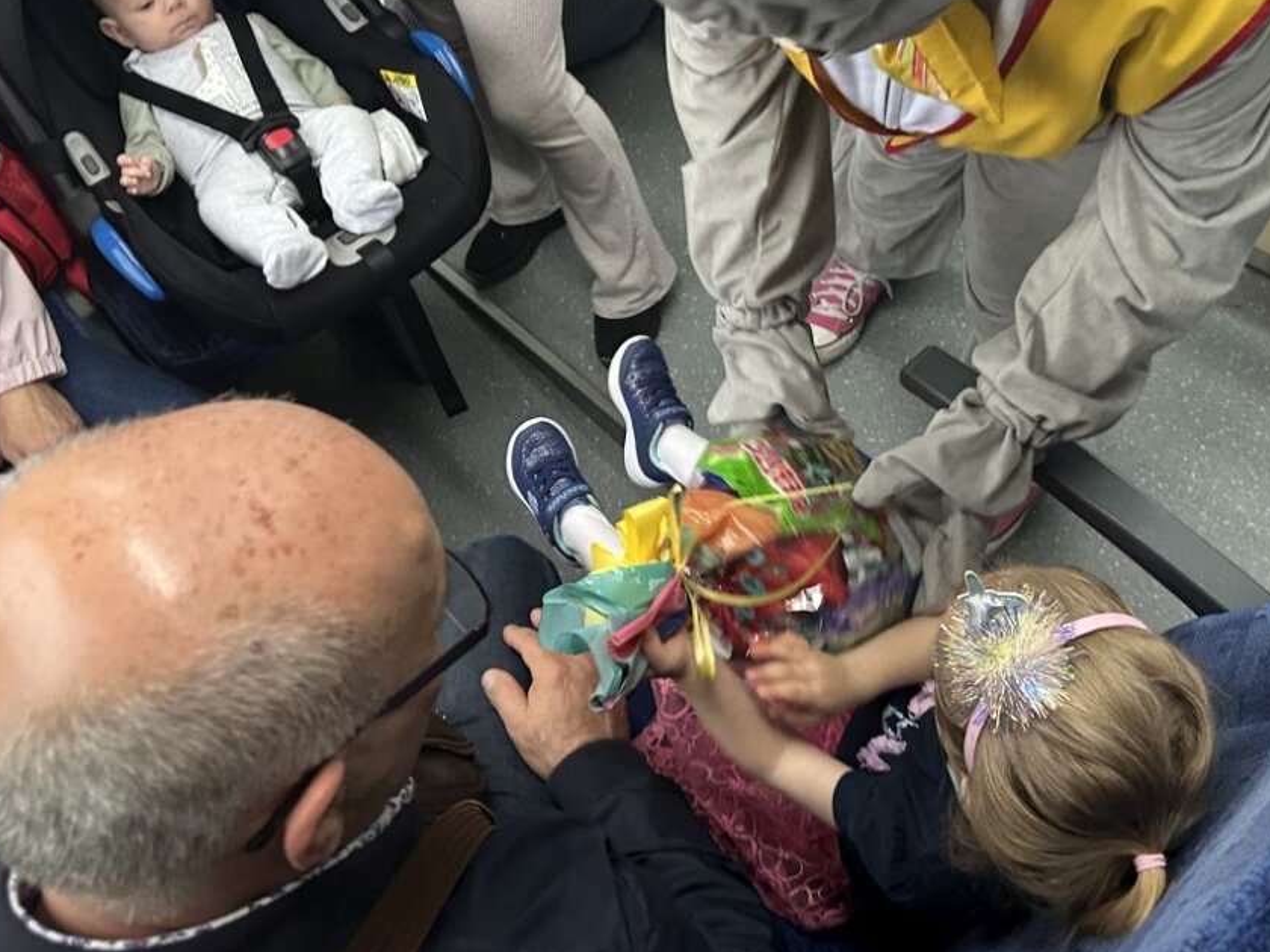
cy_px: 270
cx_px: 718
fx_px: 1321
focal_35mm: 36
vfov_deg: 38.9
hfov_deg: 51.2
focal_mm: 6.86
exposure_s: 1/56
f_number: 1.78
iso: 400
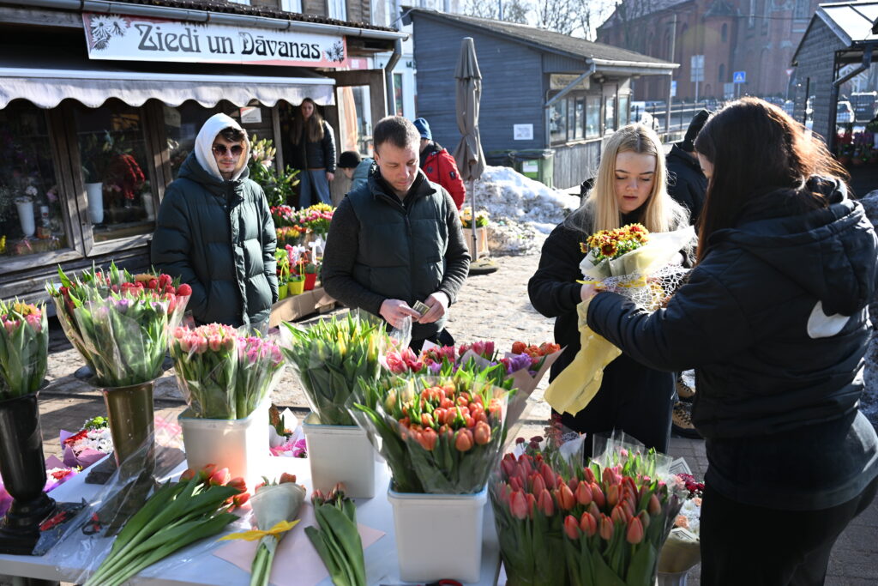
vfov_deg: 45.0
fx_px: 707
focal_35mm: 29
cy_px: 293
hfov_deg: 63.7
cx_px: 439
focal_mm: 29
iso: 100
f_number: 4
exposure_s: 1/200
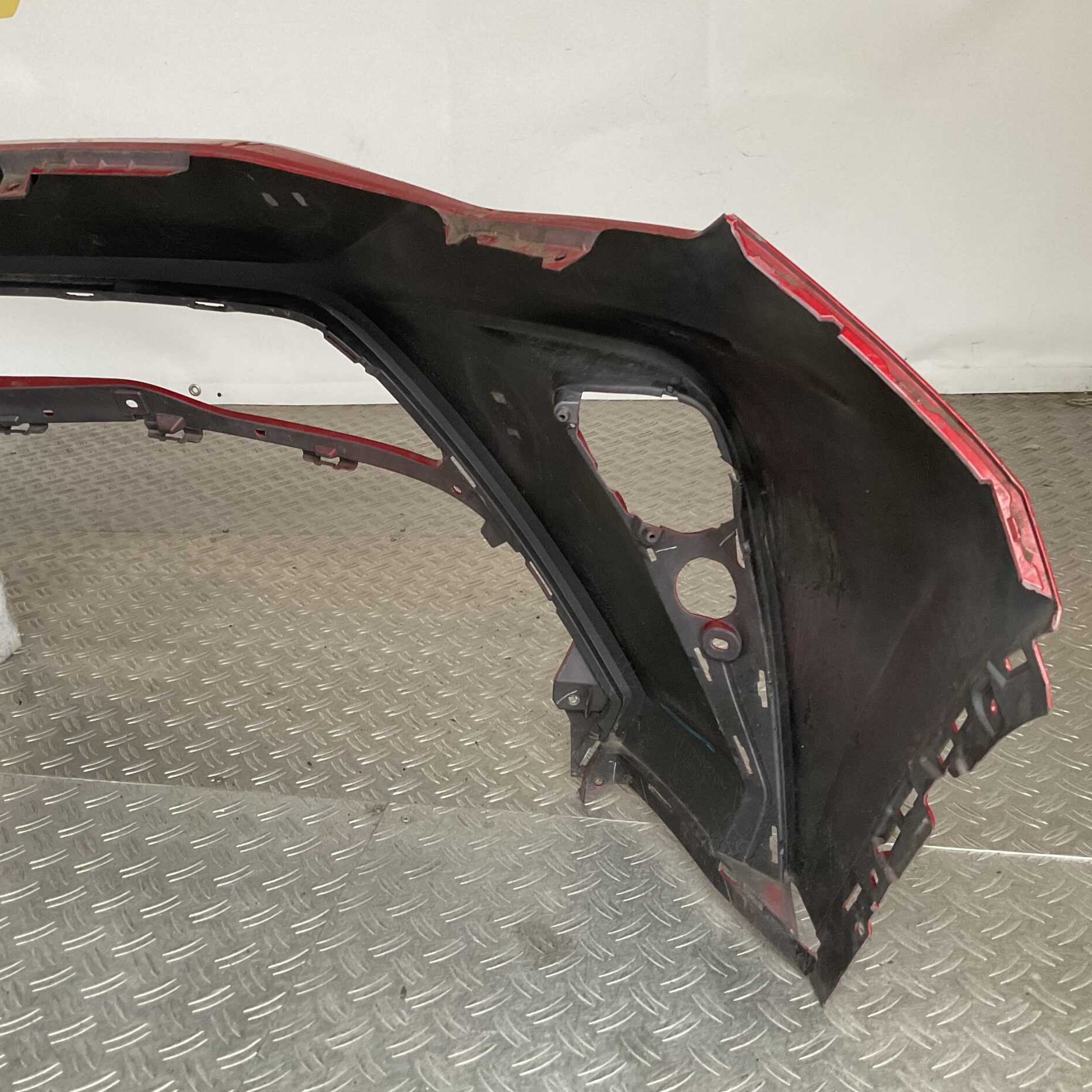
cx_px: 449
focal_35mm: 35
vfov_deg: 47.2
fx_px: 1249
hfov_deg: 47.0
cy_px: 541
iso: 125
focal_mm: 3
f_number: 1.8
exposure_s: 1/60
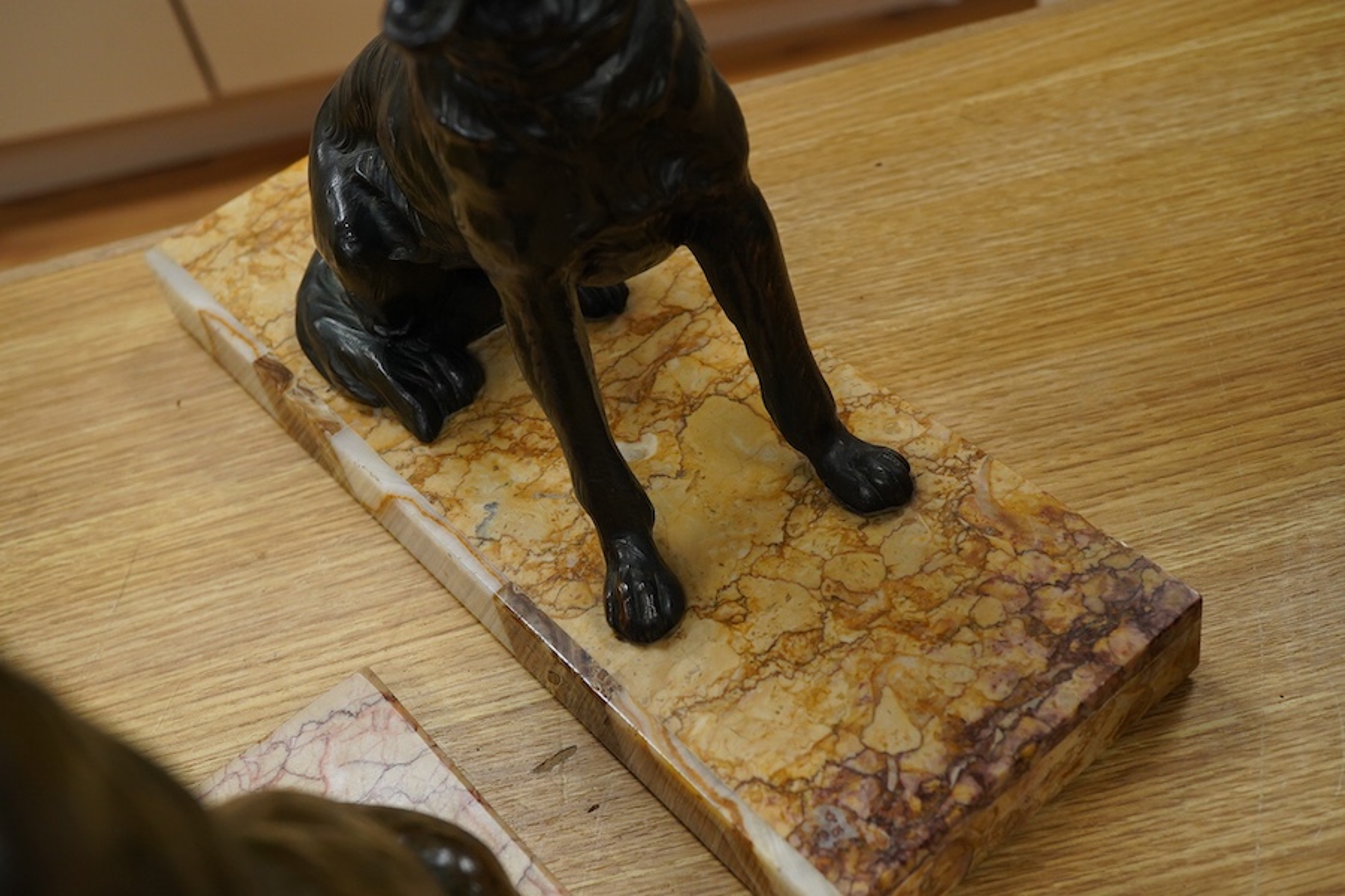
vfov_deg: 29.9
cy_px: 448
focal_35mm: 45
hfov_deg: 43.6
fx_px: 1681
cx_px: 672
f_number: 9
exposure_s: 1/125
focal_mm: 30
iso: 1250
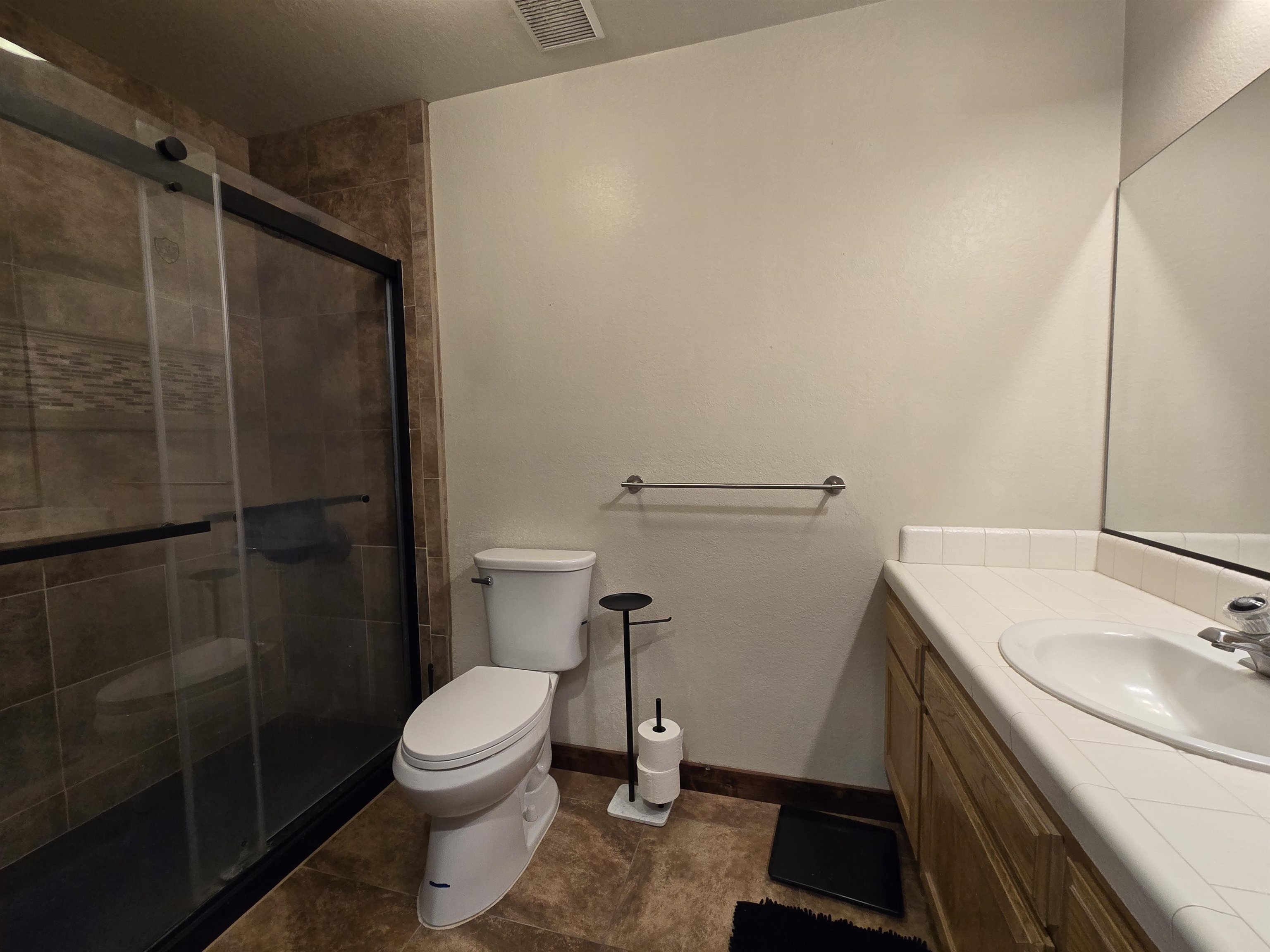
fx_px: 477
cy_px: 476
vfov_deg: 89.9
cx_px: 635
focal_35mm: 13
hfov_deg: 106.2
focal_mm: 2.2
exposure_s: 1/60
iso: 250
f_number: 2.2
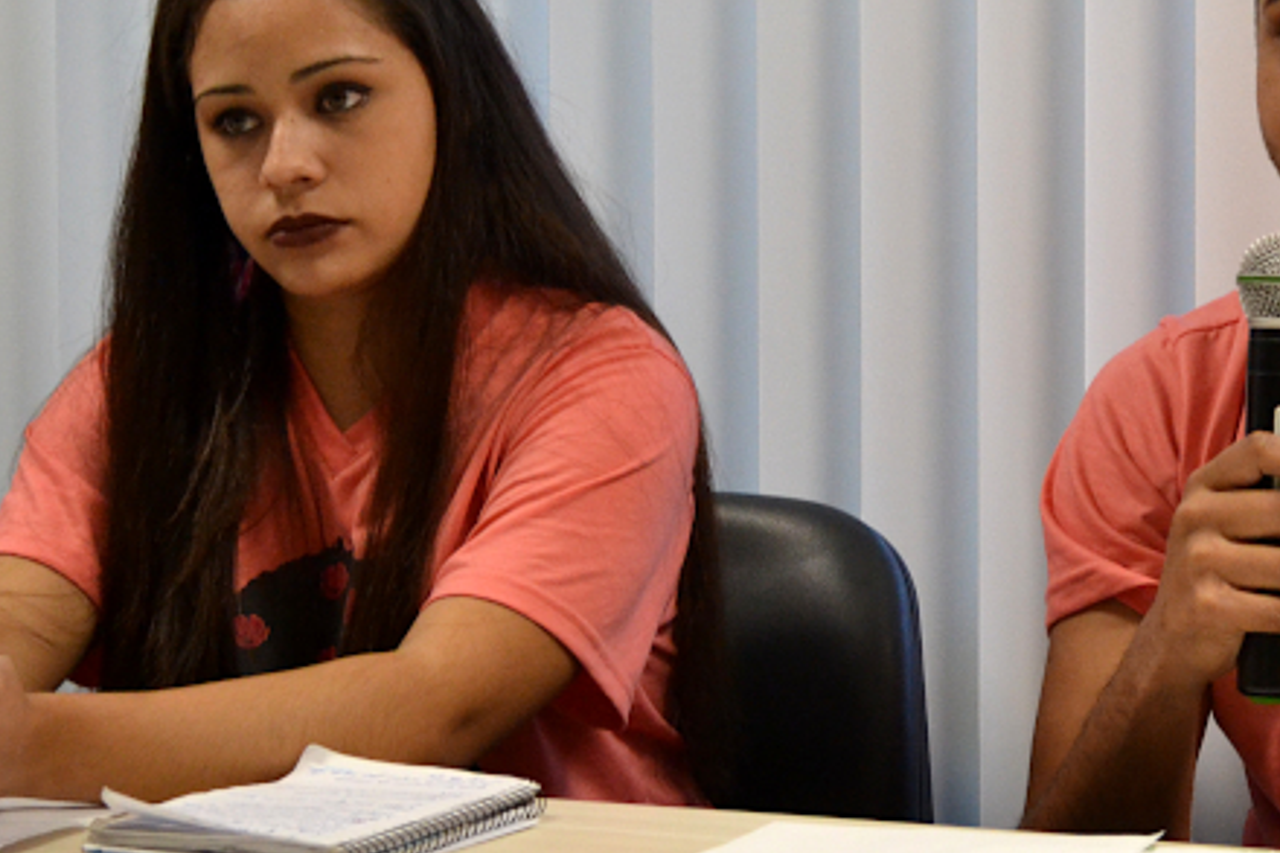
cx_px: 975
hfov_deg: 18.8
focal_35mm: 108
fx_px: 3838
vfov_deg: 12.7
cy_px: 274
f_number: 5.3
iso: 1600
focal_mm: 44
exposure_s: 1/100
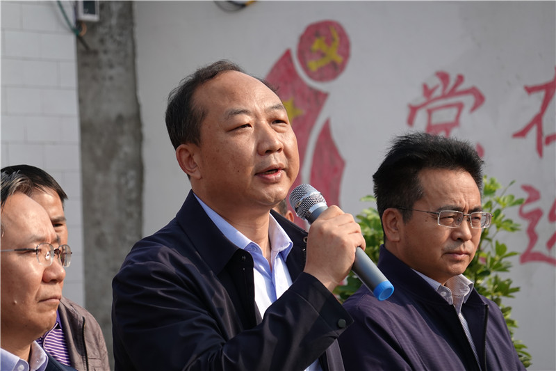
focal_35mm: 192
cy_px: 186
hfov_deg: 10.7
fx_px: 2965
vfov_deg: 7.2
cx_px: 278
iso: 100
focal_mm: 69.49
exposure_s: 1/500
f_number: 4.5
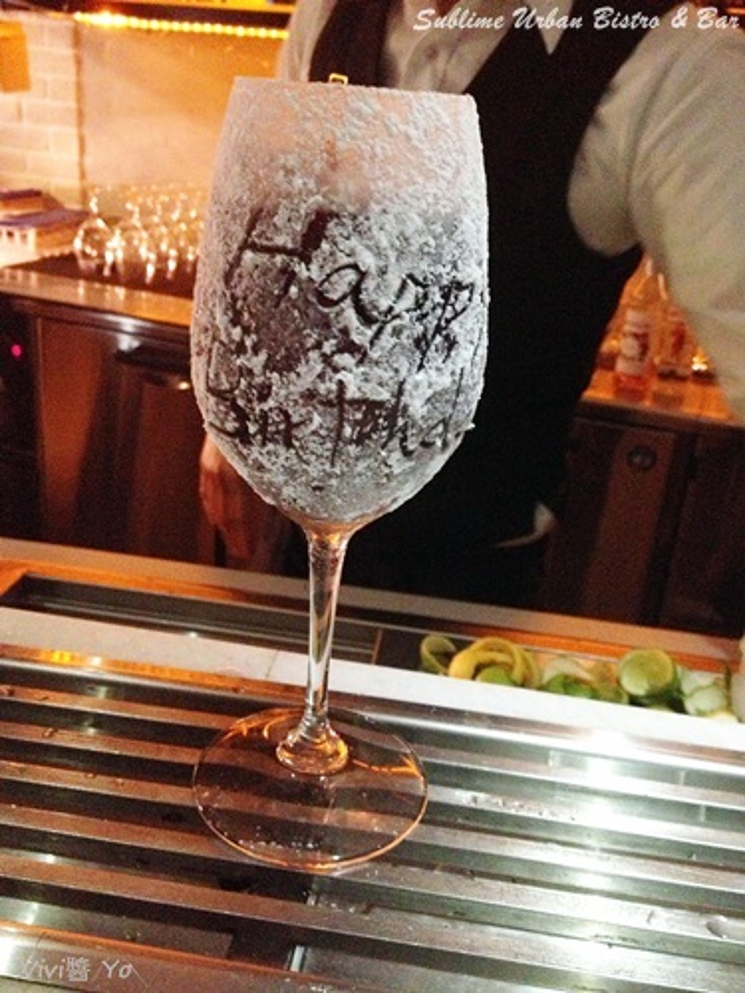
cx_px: 372
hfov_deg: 40.7
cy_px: 496
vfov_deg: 52.6
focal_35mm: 35
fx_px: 1004
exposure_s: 1/15
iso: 800
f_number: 2.4
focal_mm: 4.28
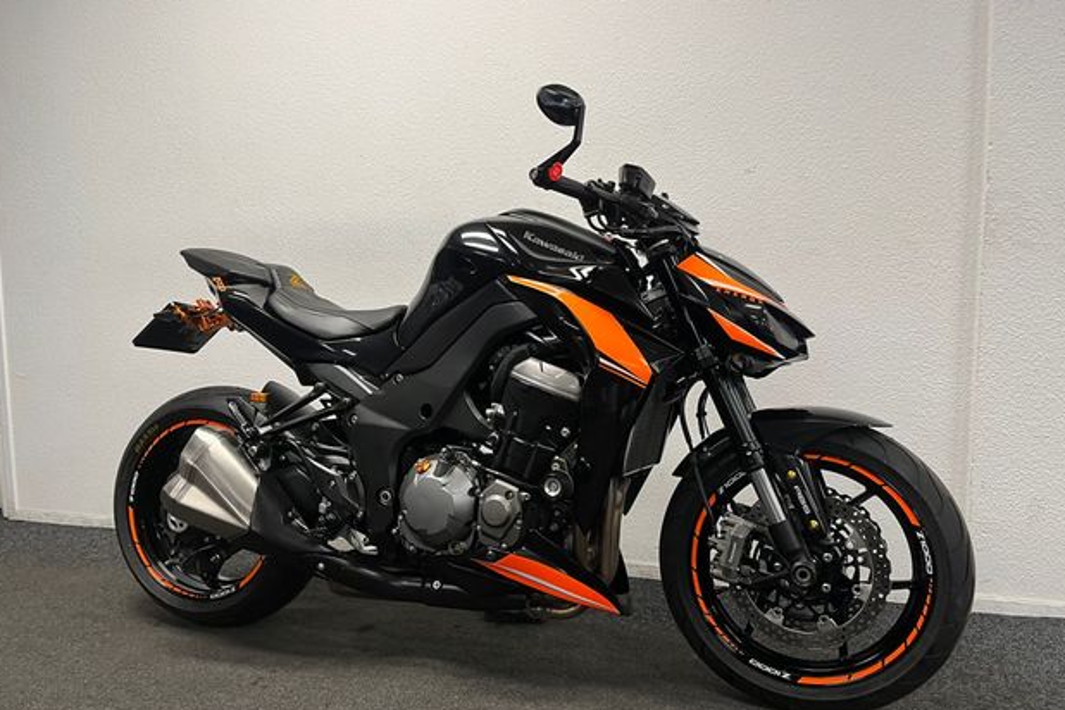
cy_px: 402
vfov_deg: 46.3
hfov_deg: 65.5
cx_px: 539
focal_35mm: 28
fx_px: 828
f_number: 1.6
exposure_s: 1/50
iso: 80
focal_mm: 5.1
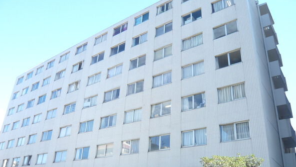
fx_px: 243
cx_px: 146
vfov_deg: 37.7
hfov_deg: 62.6
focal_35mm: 31
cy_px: 99
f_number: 2.8
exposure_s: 1/160
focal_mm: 4.6
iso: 100
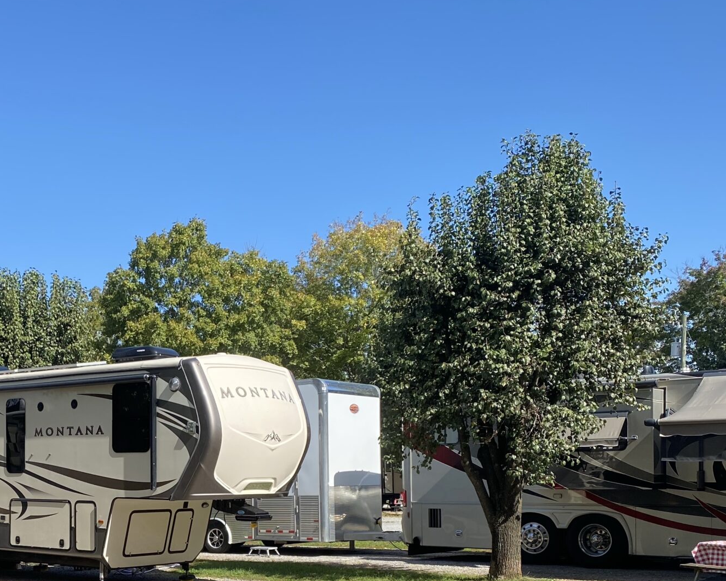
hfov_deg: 36.7
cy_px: 483
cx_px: 139
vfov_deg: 30.0
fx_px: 1053
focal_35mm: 49
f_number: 1.8
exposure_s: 1/1543
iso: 32
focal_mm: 4.25
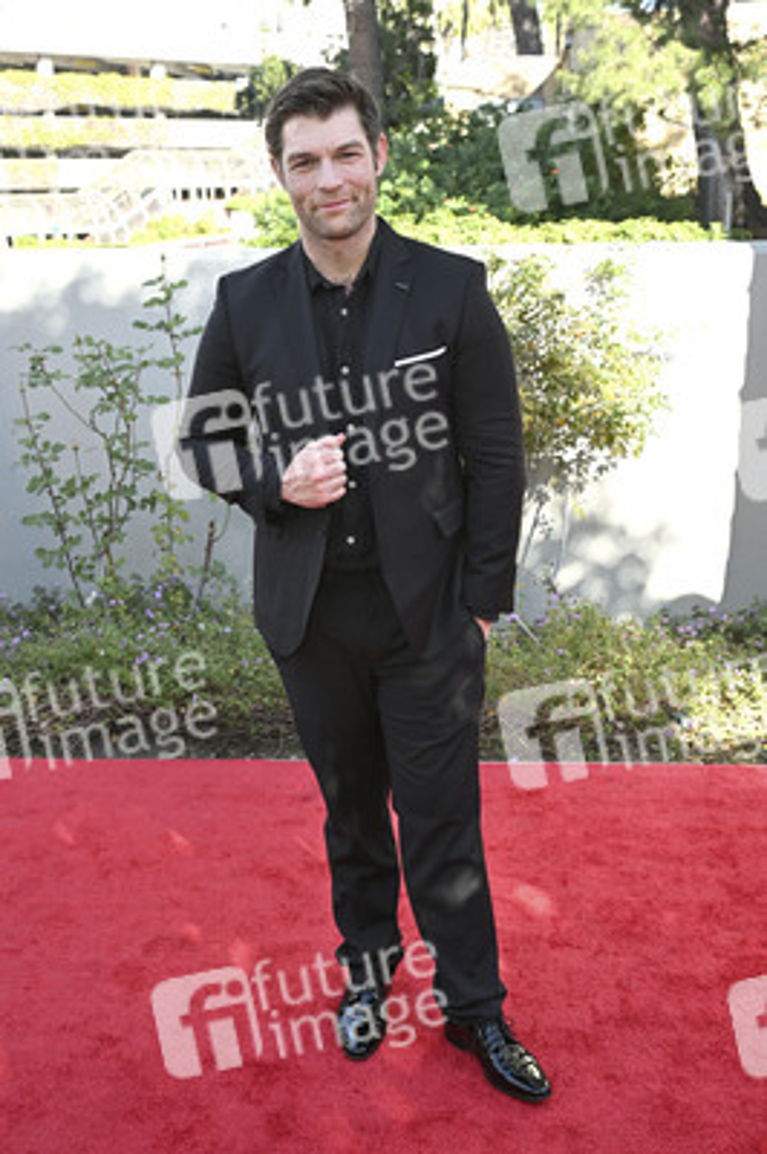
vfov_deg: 50.7
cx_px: 384
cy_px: 577
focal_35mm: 38
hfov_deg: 35.0
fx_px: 1216
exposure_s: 1/320
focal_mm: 38
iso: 640
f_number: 5.6
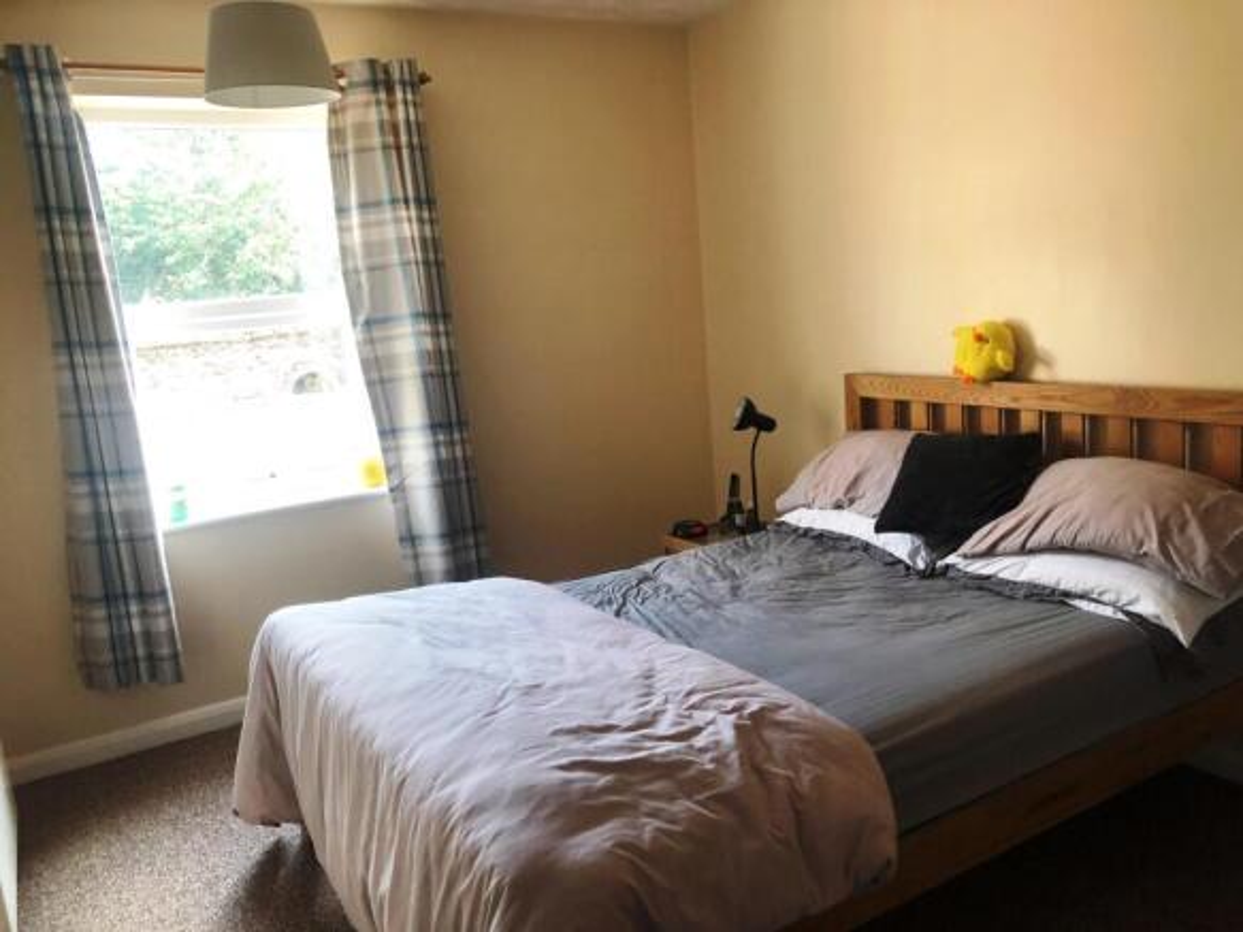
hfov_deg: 63.5
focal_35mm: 28
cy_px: 466
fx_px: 1005
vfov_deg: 49.7
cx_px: 622
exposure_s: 1/30
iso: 32
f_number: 1.8
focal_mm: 4
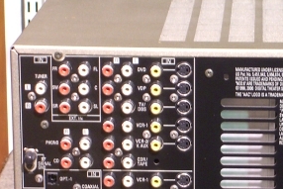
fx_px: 1738
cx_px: 302
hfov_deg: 9.2
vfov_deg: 6.2
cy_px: 125
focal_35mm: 221
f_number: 4.8
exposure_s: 1/5
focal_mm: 19.7
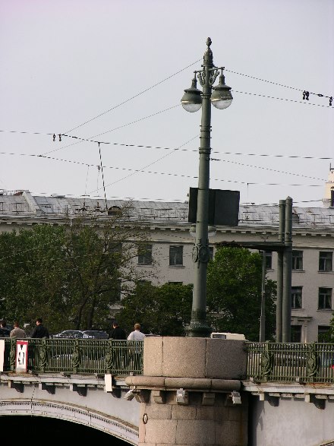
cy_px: 223
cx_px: 167
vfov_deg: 7.1
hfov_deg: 5.3
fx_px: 3603
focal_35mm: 280
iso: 50
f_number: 5.3
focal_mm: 71.2
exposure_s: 1/128
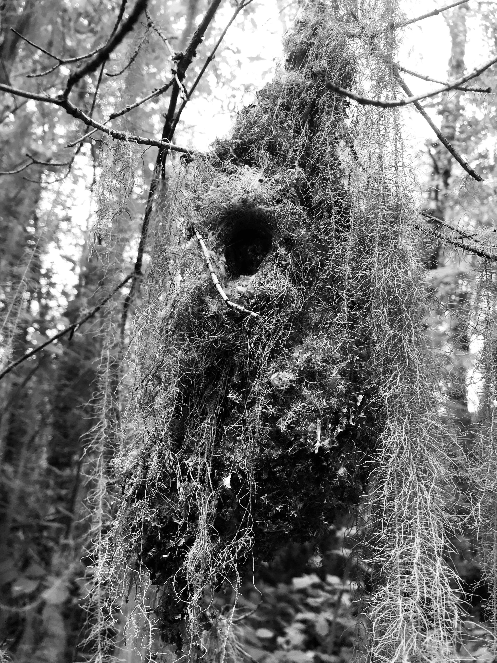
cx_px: 248
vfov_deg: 63.4
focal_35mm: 28
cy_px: 332
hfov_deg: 49.7
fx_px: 536
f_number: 1.8
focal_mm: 3.99
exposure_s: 1/60
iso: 25
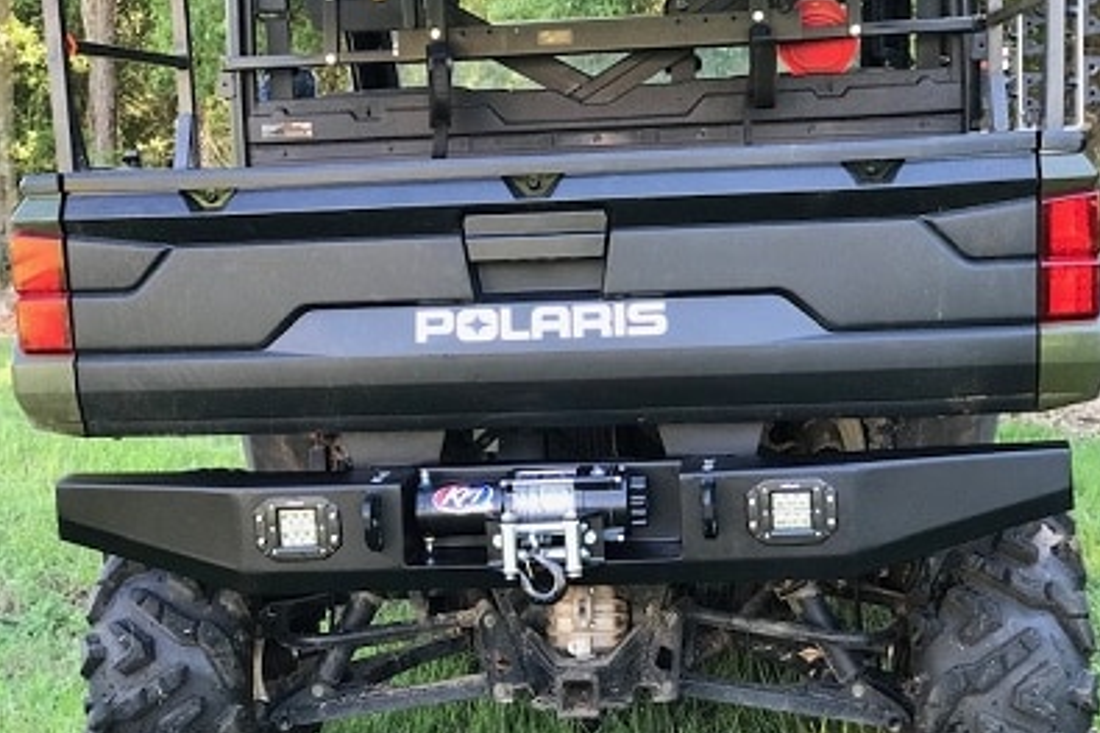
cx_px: 549
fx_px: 1832
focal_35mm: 60
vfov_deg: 22.6
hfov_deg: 33.4
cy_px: 396
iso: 80
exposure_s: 1/60
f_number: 2.8
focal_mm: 6.6
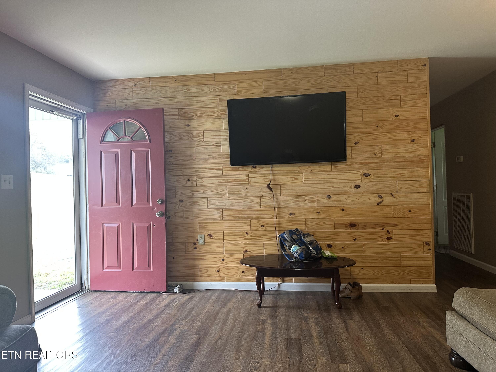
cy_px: 186
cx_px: 248
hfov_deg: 71.6
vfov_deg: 56.8
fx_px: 344
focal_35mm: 24
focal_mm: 6.86
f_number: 1.78
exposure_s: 1/60
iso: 250
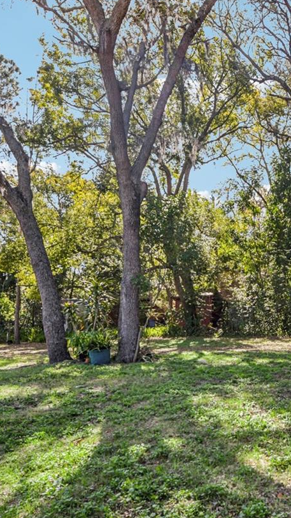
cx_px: 246
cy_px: 332
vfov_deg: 58.5
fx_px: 452
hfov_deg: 34.2
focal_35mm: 33
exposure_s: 1/250
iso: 400
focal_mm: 16
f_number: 8
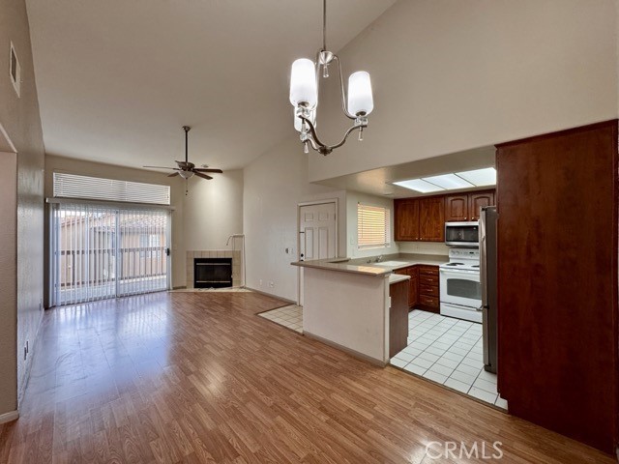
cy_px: 232
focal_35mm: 14
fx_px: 250
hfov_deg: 102.1
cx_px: 310
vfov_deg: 85.7
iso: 320
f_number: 2.2
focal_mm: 2.22
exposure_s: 1/120
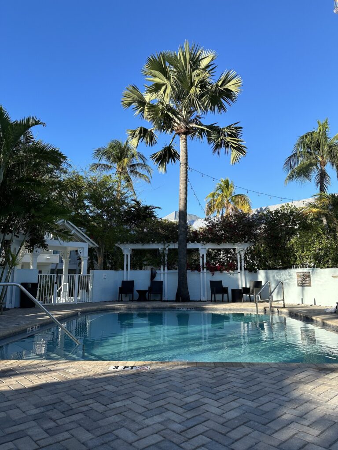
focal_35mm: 24
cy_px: 225
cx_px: 169
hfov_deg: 56.8
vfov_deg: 71.6
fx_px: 312
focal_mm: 6.86
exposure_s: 1/2155
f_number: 1.78
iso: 80
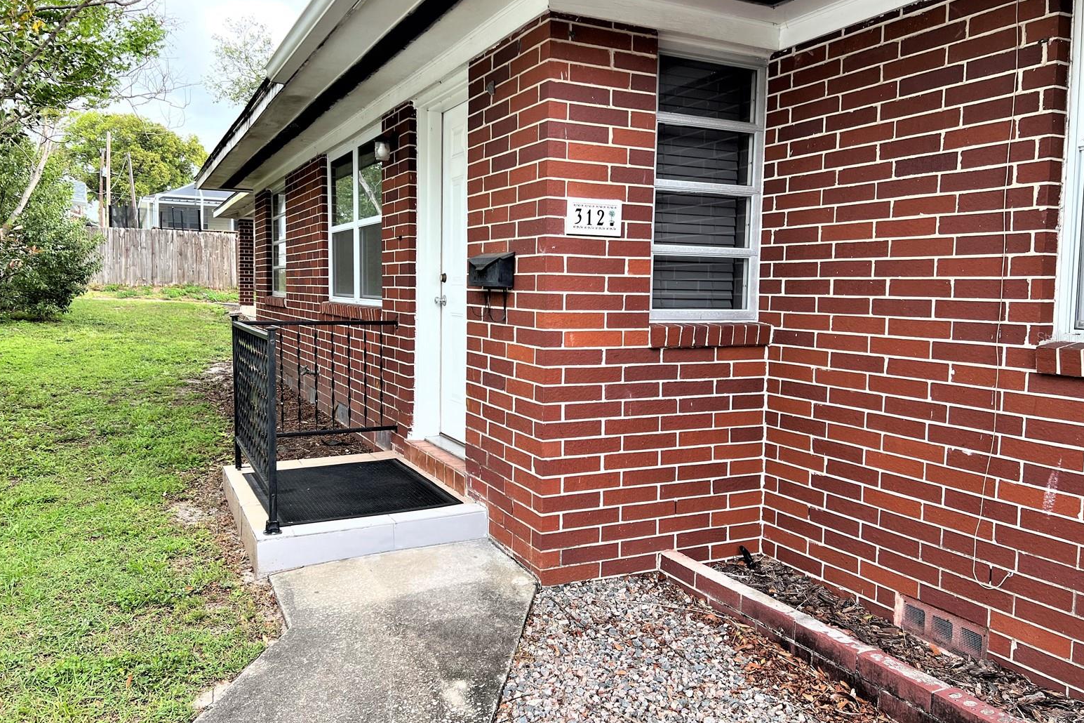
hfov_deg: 65.5
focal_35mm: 28
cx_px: 542
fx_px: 843
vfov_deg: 46.4
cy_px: 337
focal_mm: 5.7
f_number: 1.5
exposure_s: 1/575
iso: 50
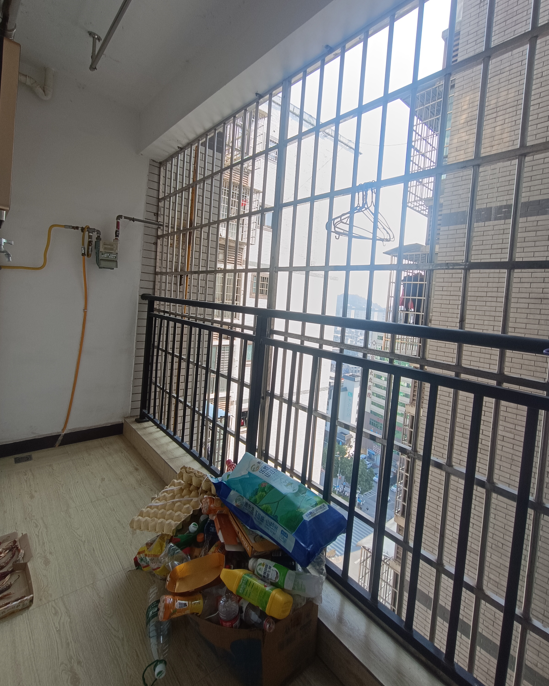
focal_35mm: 17
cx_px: 272
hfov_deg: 77.0
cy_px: 315
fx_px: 345
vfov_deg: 89.5
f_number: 2.2
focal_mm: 1.66
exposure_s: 1/169
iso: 50
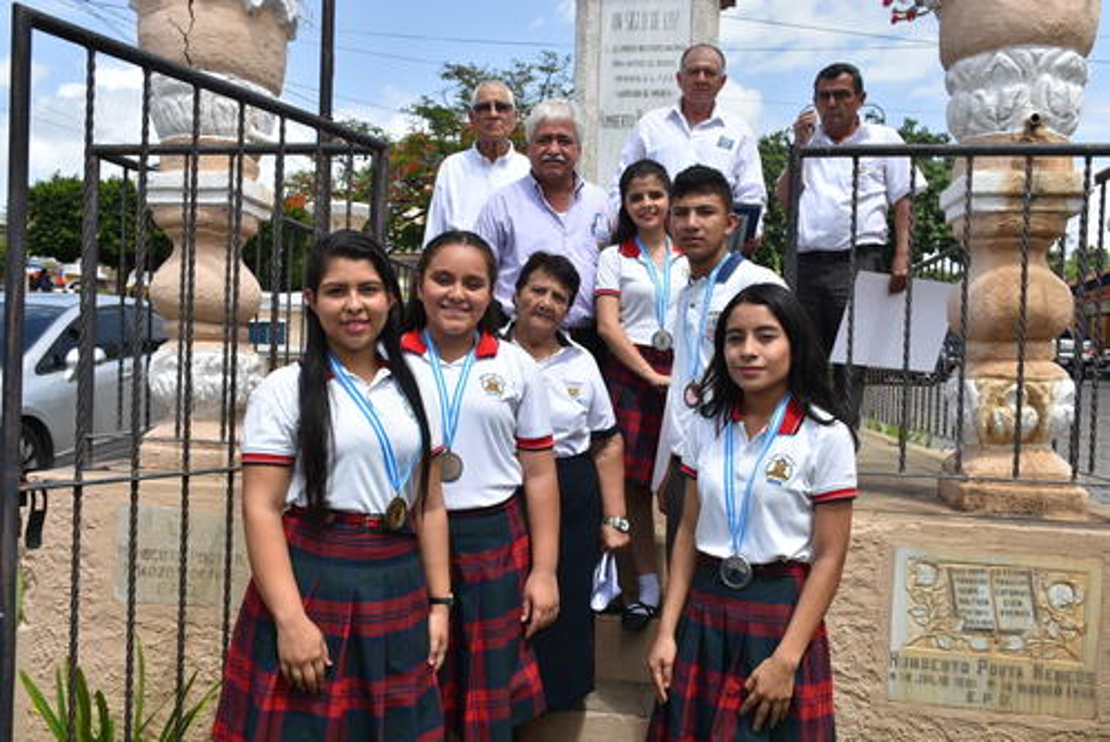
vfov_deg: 43.7
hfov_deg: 61.9
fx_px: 925
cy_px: 371
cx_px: 555
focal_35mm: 30
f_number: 8
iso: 100
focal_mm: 20
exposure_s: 1/250
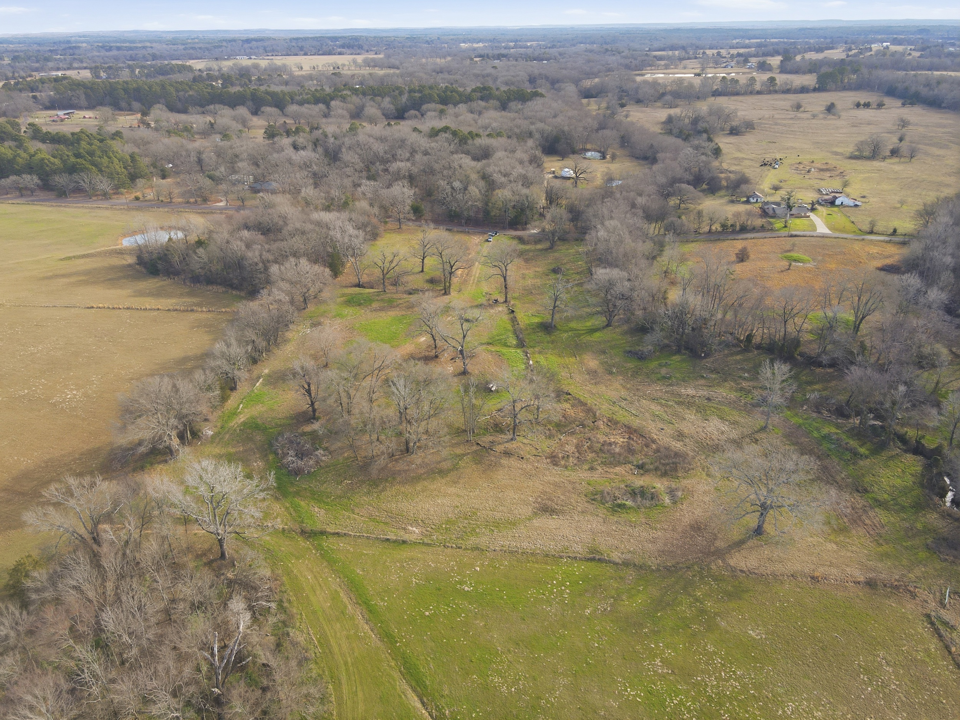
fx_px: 666
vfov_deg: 56.8
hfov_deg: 71.6
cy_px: 360
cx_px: 480
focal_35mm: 24
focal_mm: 4.5
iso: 110
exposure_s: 1/100
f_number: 2.8
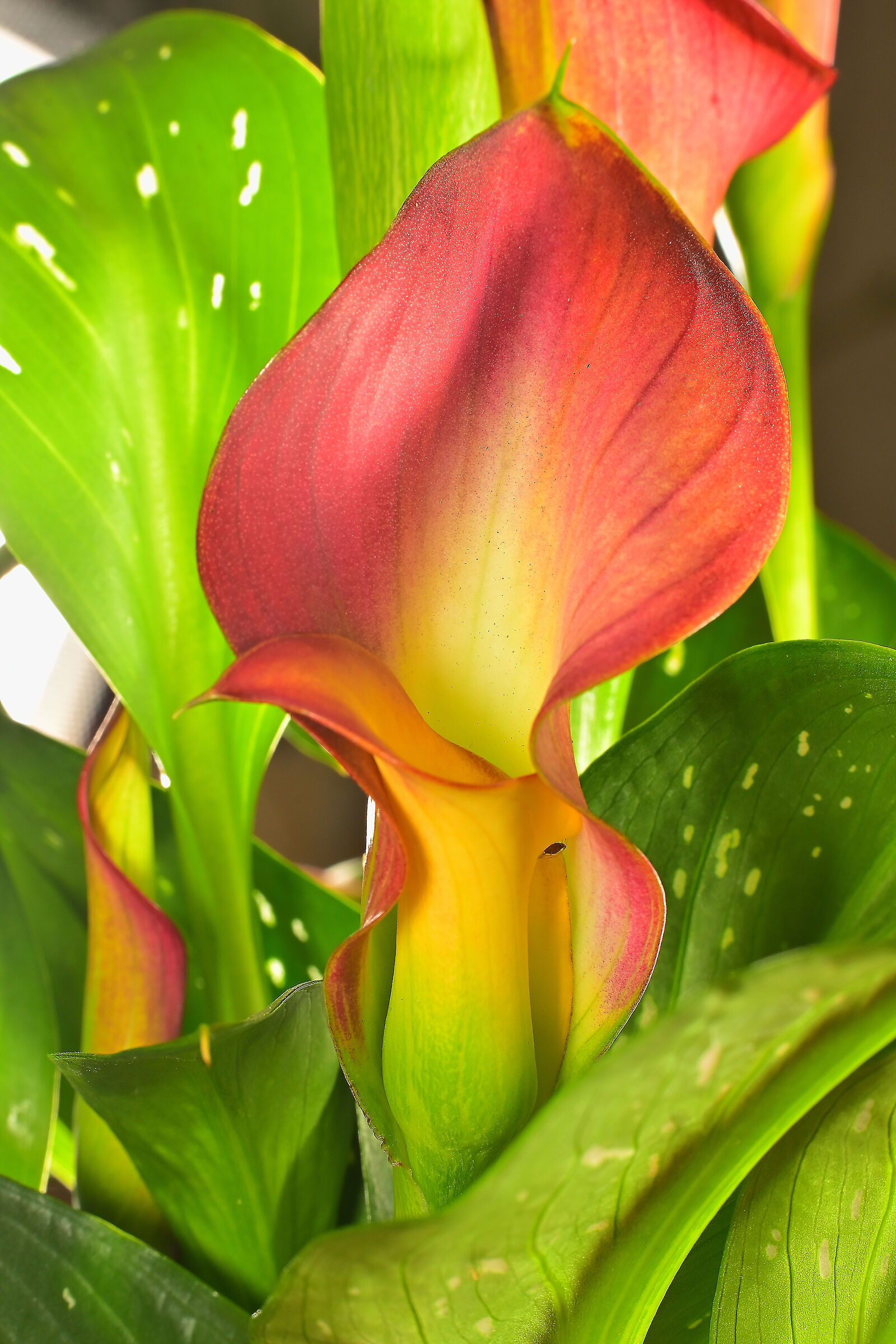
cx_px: 448
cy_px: 672
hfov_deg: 15.2
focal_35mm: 90
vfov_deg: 22.6
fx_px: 3360
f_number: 16
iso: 100
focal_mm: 60
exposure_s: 1/60
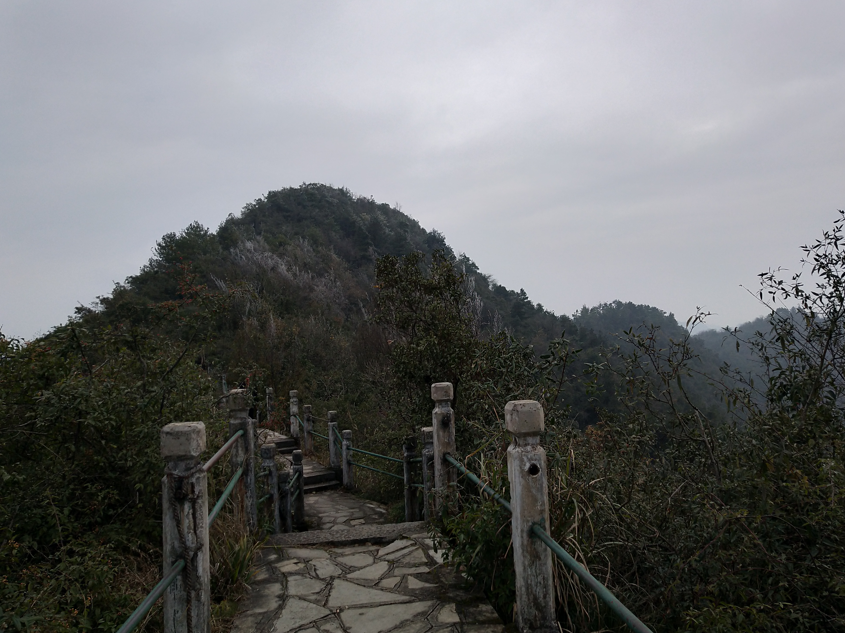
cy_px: 310
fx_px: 757
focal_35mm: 31
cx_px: 433
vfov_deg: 45.4
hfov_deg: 58.3
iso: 50
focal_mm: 3.95
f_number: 1.8
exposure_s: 1/1262
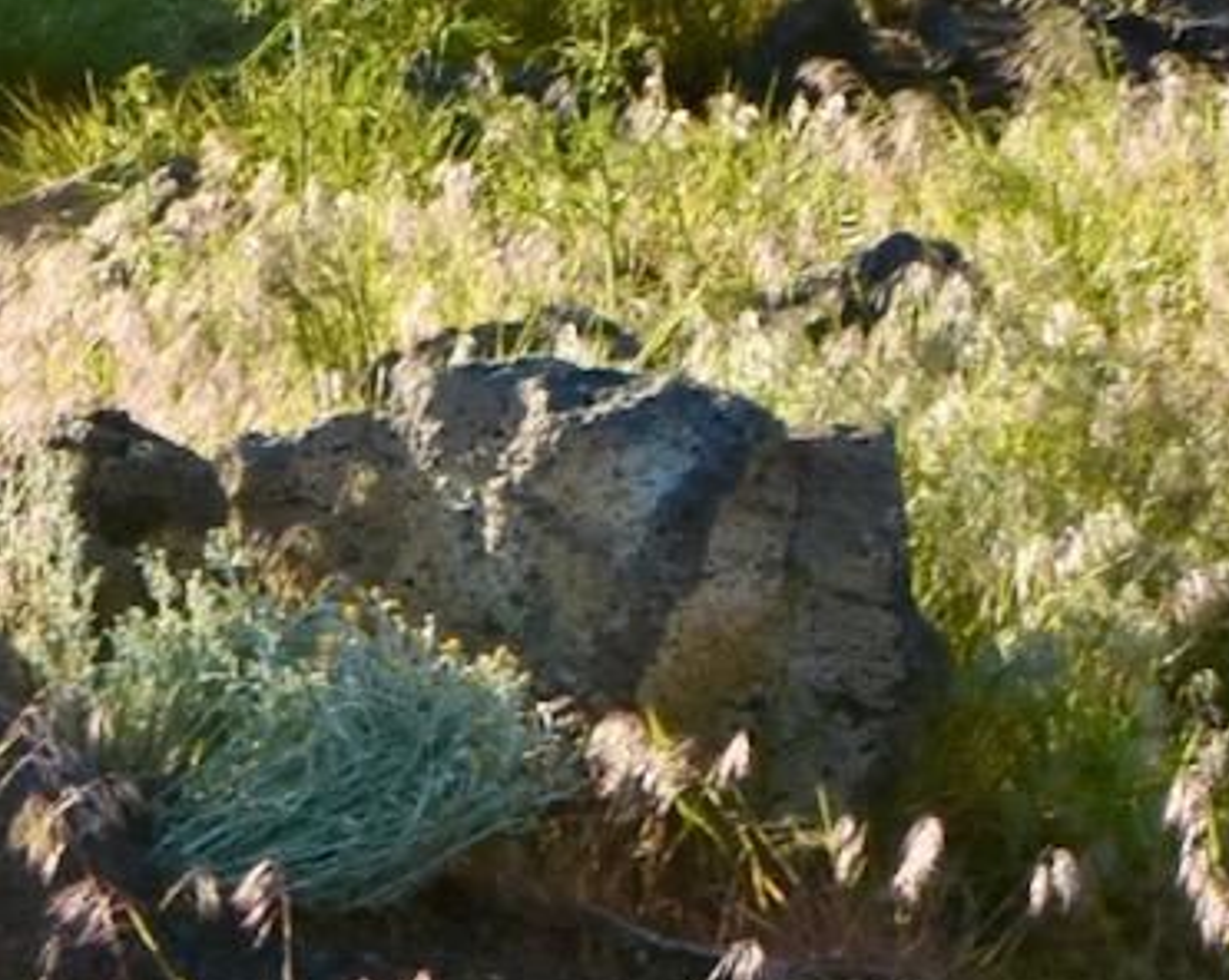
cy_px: -949
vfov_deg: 6.6
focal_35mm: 228
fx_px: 8284
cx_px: -1643
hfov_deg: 7.9
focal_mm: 24
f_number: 7.1
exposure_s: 1/250
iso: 200
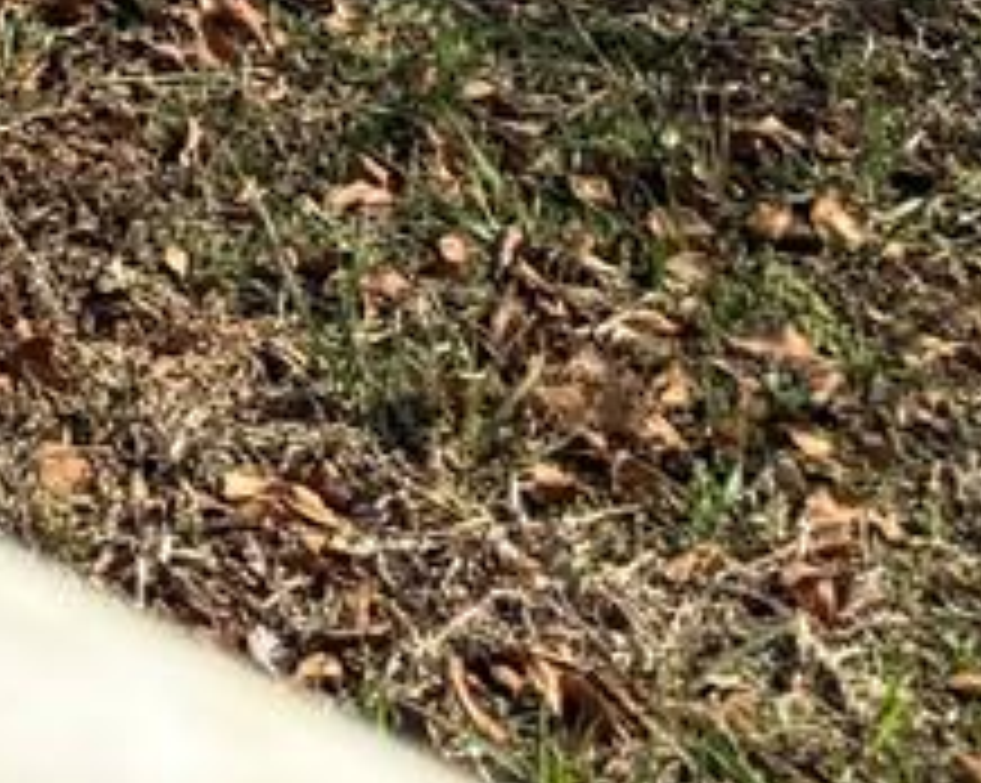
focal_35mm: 172
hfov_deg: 10.2
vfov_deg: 7.5
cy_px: -1804
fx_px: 4989
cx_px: -1134
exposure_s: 1/4405
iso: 80
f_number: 1.78
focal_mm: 6.76
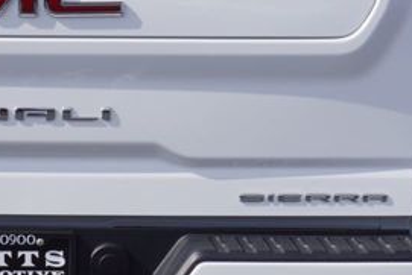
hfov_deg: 13.2
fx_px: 1751
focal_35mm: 153
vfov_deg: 9.0
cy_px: 128
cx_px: -17
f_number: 11
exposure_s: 1/250
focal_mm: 27
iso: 100
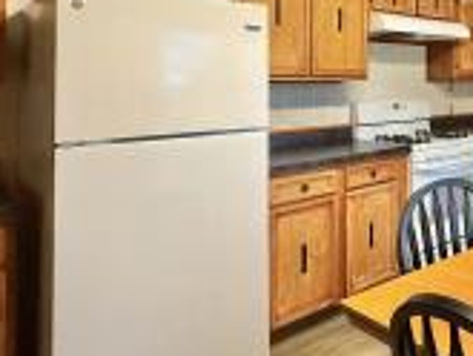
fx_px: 465
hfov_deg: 47.9
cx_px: 433
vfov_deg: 39.9
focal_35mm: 34
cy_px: 63
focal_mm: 2.22
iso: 500
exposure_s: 1/60
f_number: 2.2
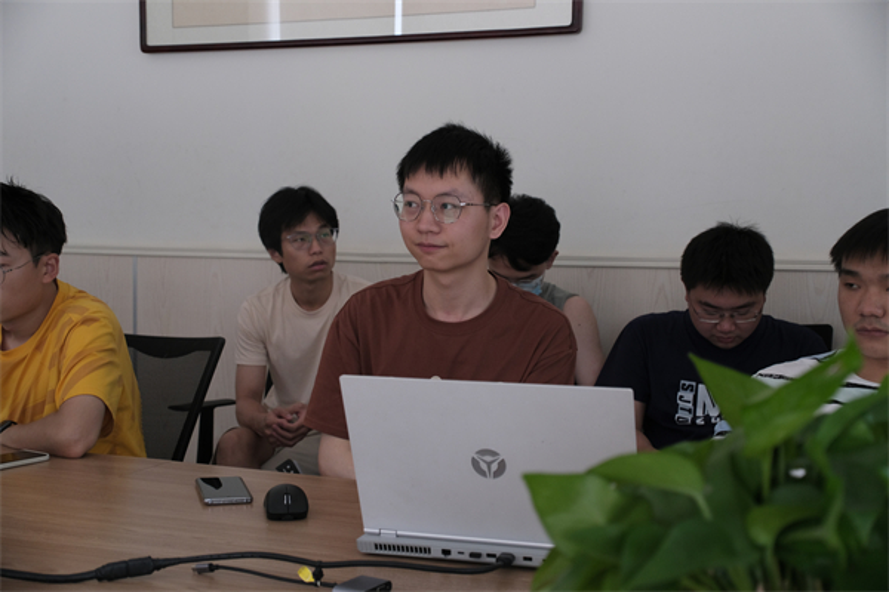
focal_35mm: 45
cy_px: 296
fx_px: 1111
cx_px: 444
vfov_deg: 29.9
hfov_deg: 43.6
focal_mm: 29.8
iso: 1250
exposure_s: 1/100
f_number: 4
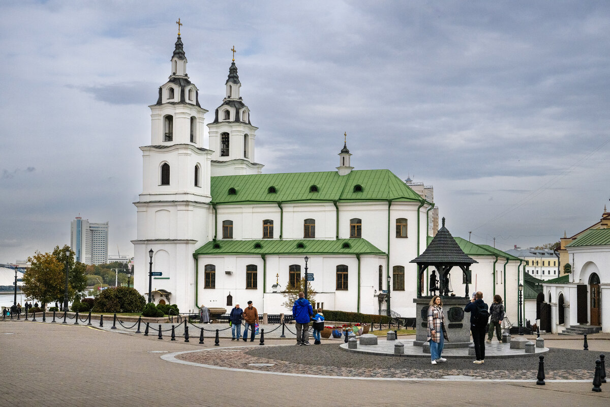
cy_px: 204
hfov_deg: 39.6
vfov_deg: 27.0
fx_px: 847
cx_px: 305
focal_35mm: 50
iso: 1600
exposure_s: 1/10000
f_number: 7.1
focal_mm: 50
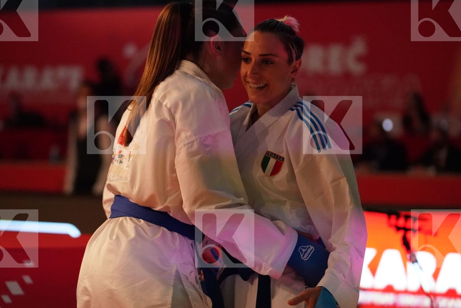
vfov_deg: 9.0
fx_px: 1959
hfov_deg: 13.4
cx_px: 225
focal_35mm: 153
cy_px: 125
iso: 12800
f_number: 2.8
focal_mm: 123
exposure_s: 1/1000
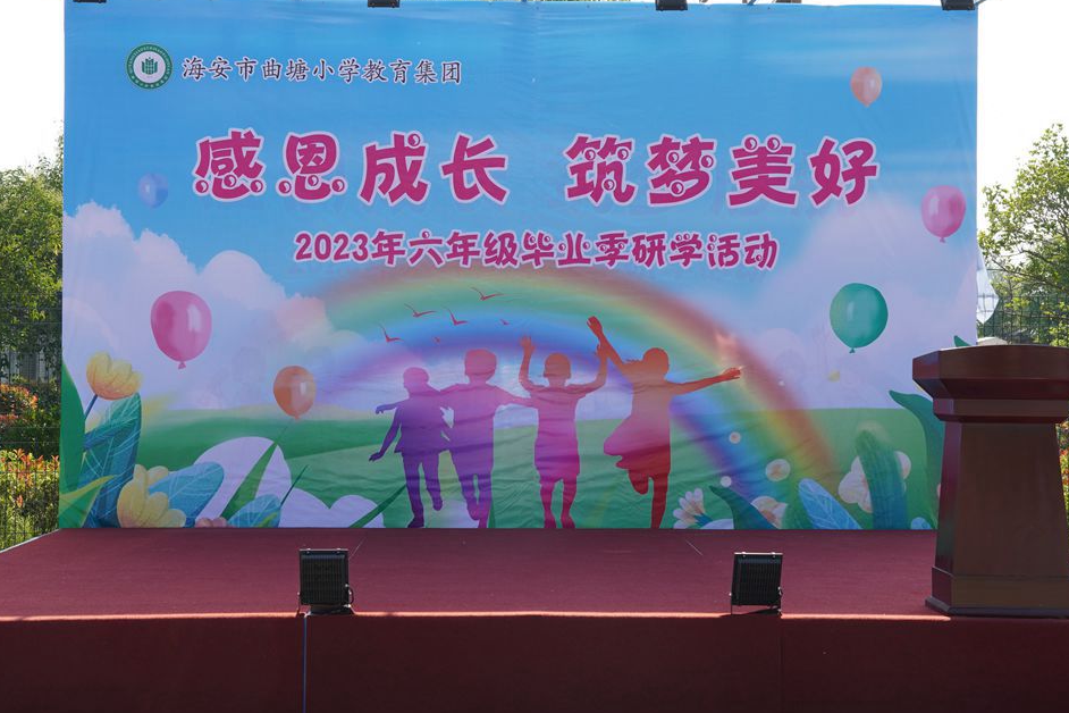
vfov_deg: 20.9
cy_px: 310
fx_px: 1930
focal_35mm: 65
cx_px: 540
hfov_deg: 31.0
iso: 100
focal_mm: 34
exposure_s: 1/160
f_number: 7.1
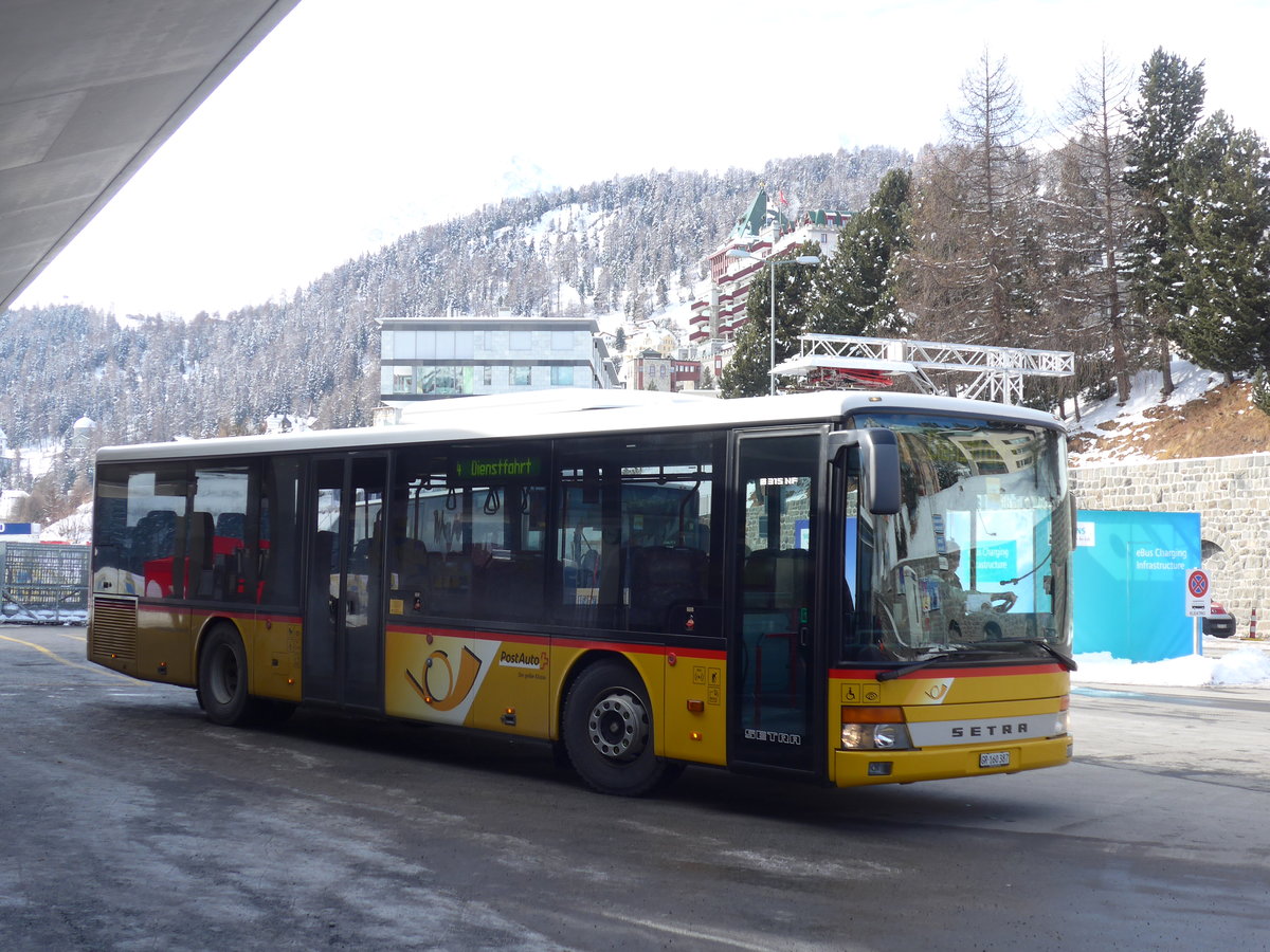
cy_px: 476
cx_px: 635
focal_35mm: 49
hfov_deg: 38.9
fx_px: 1798
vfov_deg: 29.7
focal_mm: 10.1
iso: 80
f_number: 3.2
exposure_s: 1/400
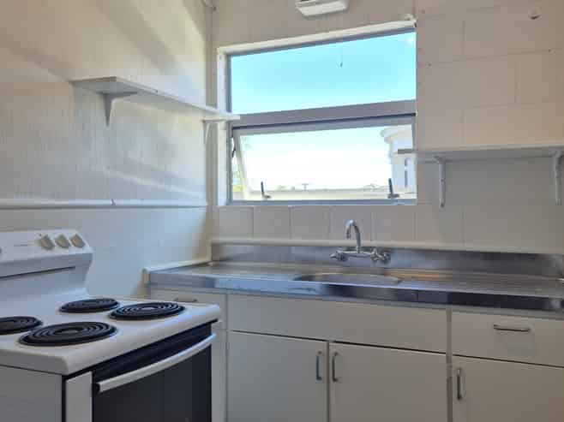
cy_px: 211
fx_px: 375
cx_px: 282
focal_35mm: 23
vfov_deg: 58.8
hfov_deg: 73.9
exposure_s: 1/100
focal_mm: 5.4
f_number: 1.8
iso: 25
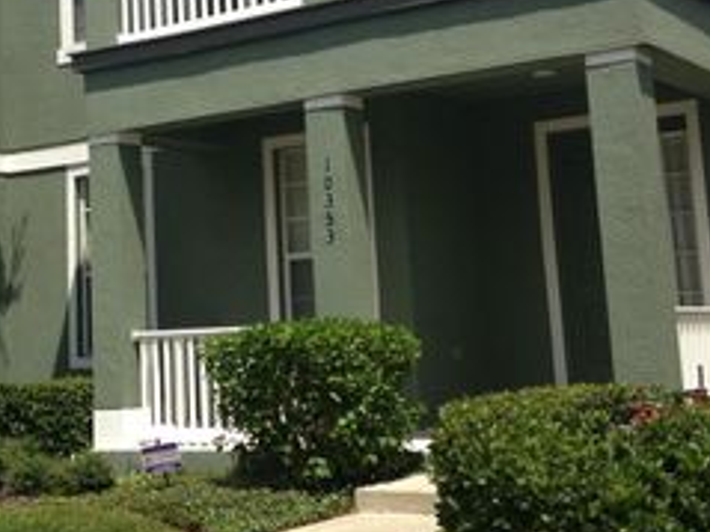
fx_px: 1415
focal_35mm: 69
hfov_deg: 28.1
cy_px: 132
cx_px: 258
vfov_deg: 21.1
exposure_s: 1/2169
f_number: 2.4
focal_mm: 4.13
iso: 64
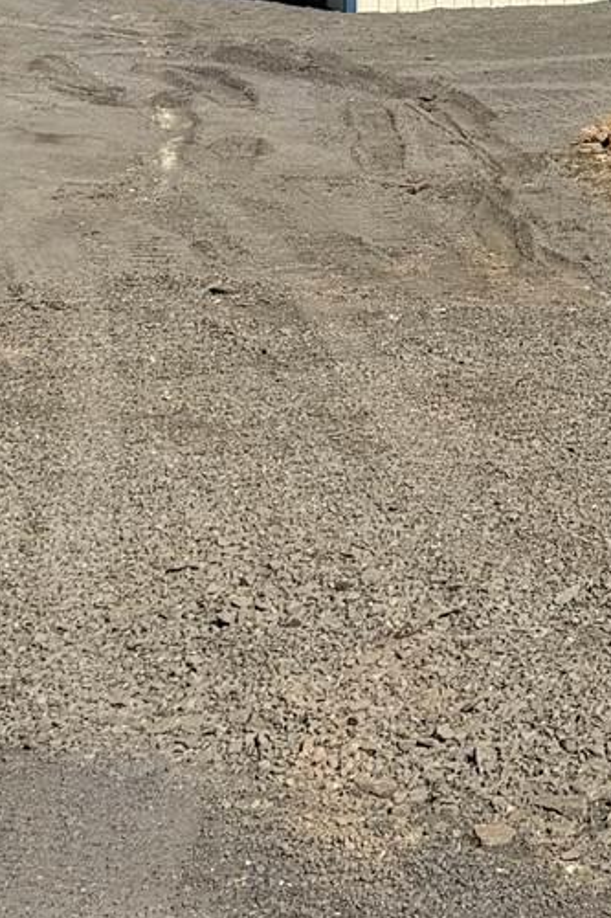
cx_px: 930
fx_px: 2930
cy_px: -17
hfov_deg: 11.4
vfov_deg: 17.4
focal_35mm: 115
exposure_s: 1/6173
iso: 80
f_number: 1.78
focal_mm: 6.76
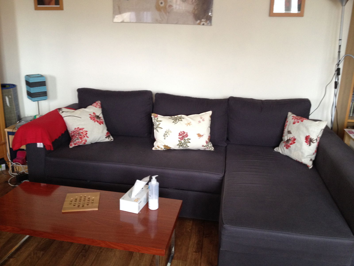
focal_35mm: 35
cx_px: 177
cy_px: 133
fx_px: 358
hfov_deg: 52.6
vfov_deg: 40.7
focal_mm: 4.28
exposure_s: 1/20
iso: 160
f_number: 2.4
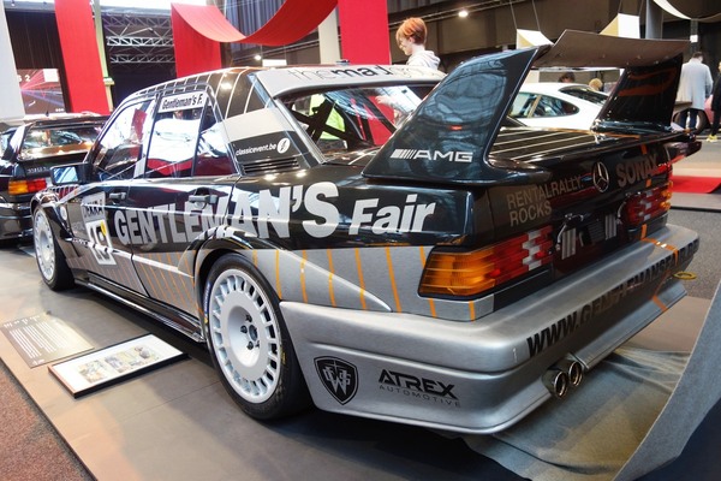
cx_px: 360
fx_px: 561
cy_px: 240
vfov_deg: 46.4
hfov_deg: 65.5
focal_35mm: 28
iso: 200
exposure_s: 1/30
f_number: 1.8
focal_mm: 10.4
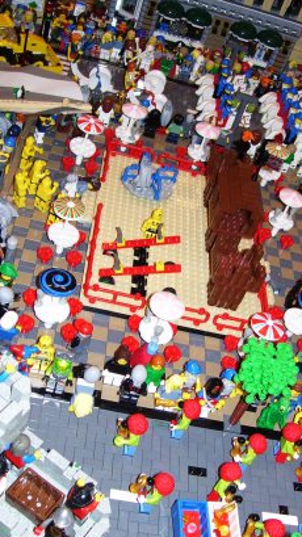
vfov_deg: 47.4
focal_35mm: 43
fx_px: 612
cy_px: 270
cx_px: 158
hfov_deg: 27.7
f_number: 2.7
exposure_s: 1/60
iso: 80
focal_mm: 6
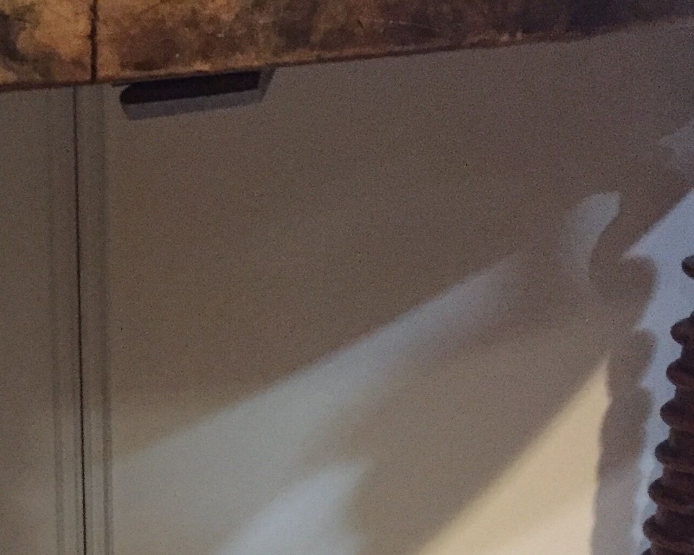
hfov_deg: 24.4
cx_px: -91
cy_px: 661
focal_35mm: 72
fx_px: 1479
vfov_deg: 20.0
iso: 400
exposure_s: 1/17
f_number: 2.2
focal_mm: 4.15
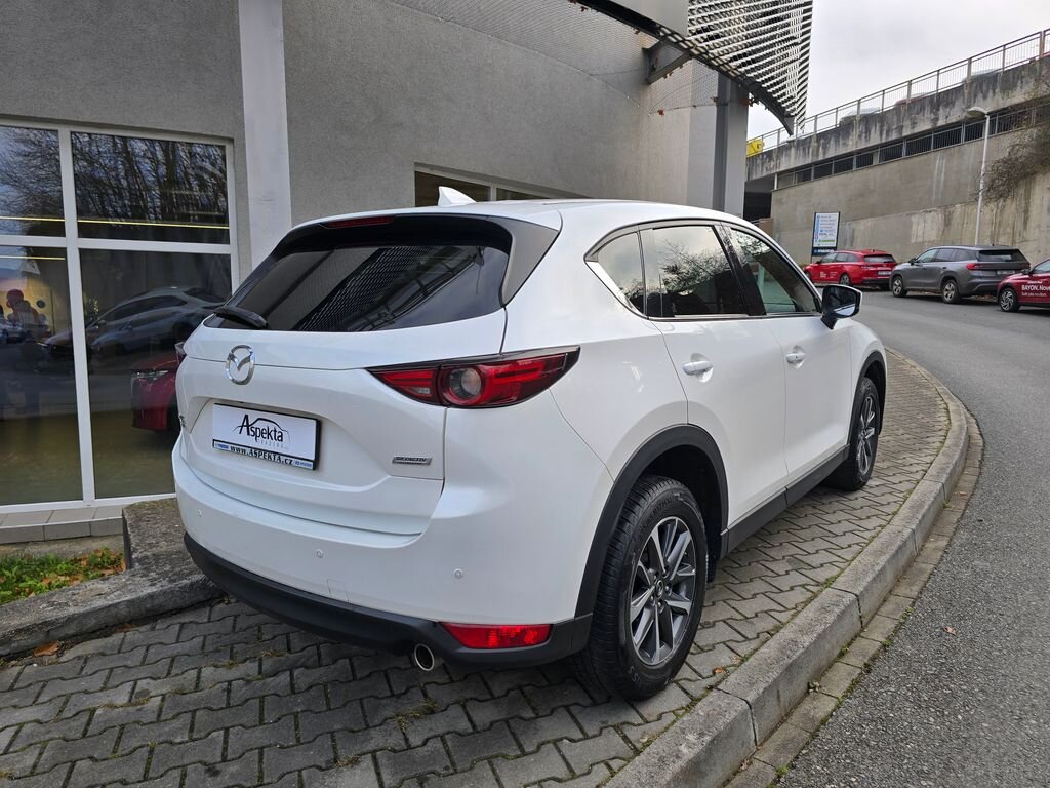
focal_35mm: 23
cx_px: 525
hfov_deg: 73.9
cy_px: 394
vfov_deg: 58.9
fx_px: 698
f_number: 1.7
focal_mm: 6.3
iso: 12
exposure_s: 1/219
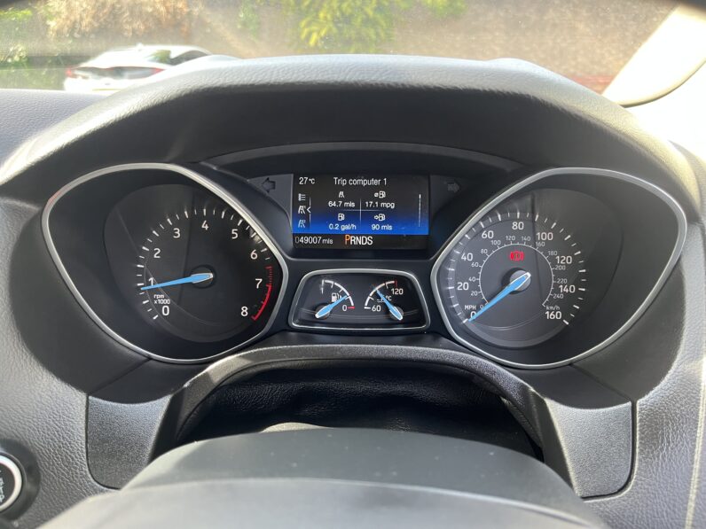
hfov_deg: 67.3
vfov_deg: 53.1
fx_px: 530
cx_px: 353
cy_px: 264
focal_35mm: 26
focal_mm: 5.1
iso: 125
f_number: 1.6
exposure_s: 1/92
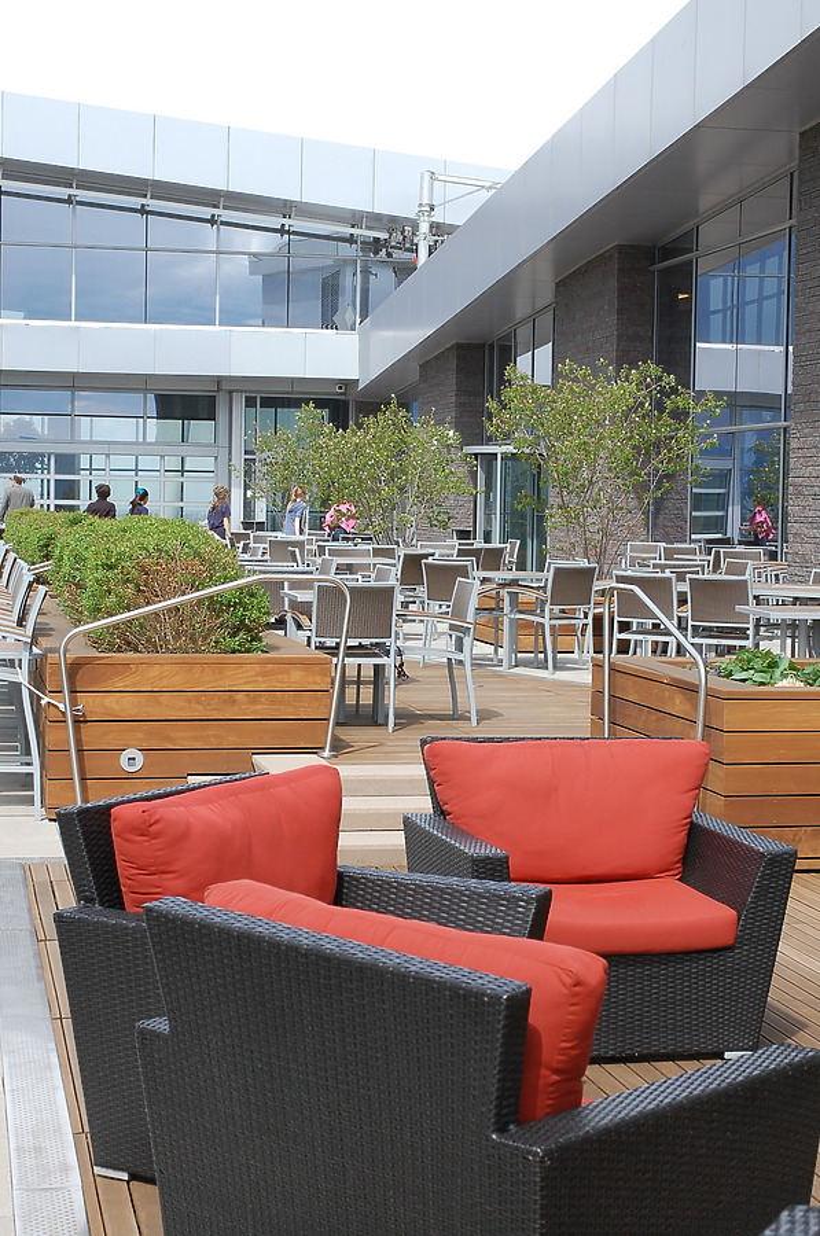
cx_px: 410
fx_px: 2160
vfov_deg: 31.9
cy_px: 618
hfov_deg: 21.5
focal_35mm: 63
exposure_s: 1/250
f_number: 10
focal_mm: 42
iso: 400
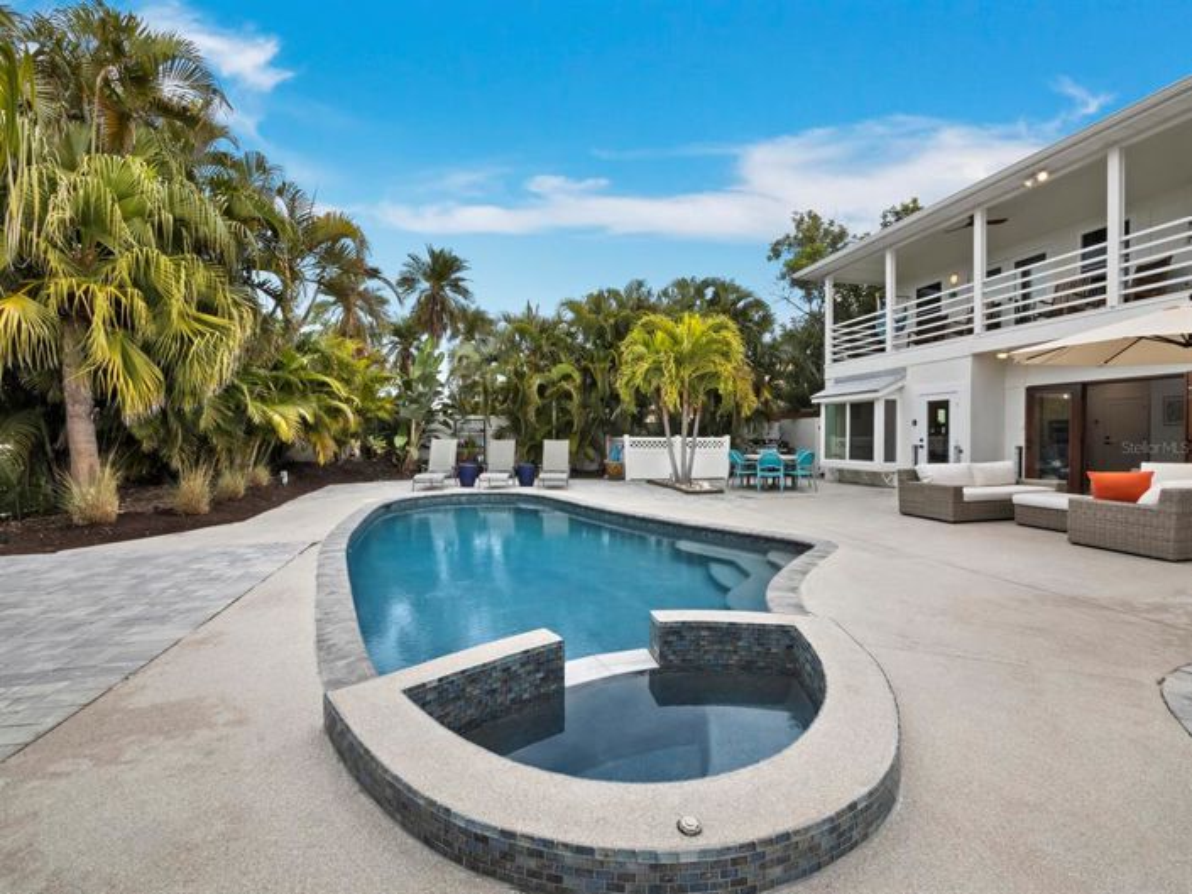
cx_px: 596
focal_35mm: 14
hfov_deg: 102.1
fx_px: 482
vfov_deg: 85.7
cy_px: 447
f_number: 14
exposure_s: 1/50
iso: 320
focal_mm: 7
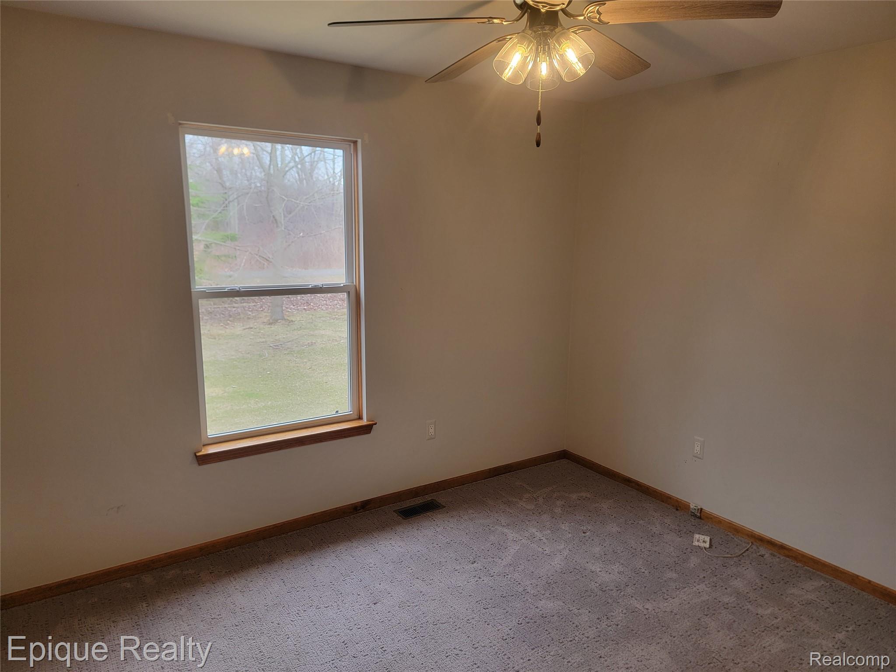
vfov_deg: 56.8
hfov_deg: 71.6
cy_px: 336
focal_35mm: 24
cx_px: 448
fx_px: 621
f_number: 1.8
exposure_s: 1/120
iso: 80
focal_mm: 6.7
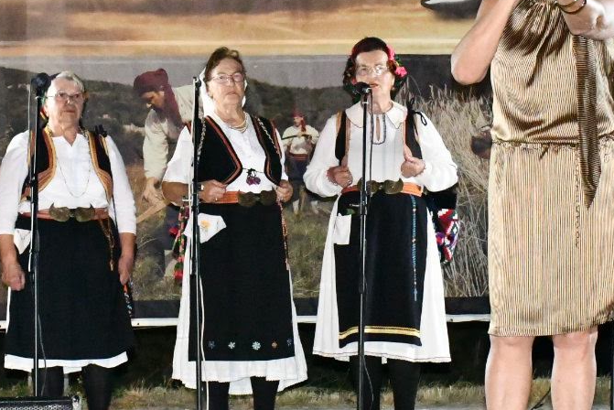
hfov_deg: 13.5
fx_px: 2593
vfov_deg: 9.0
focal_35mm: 152
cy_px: 202
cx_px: 361
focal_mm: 42
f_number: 8
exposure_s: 1/60
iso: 18000
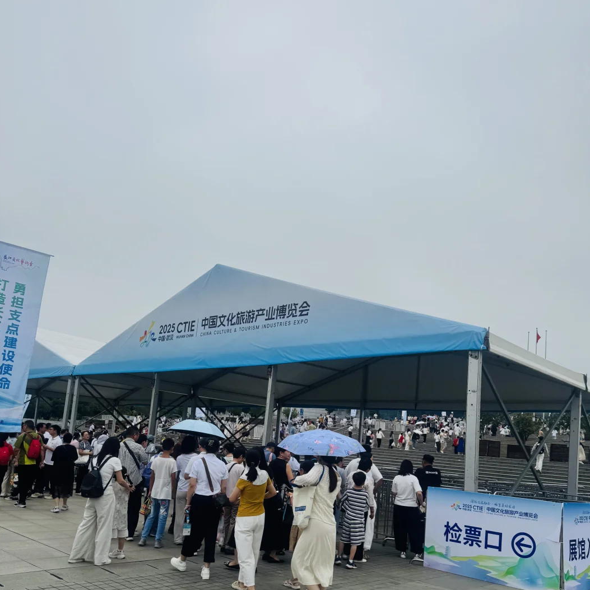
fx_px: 559
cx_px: 299
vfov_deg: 54.9
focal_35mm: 29
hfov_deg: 55.6
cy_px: 376
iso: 80
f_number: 1.78
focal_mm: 6.76
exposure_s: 1/10417
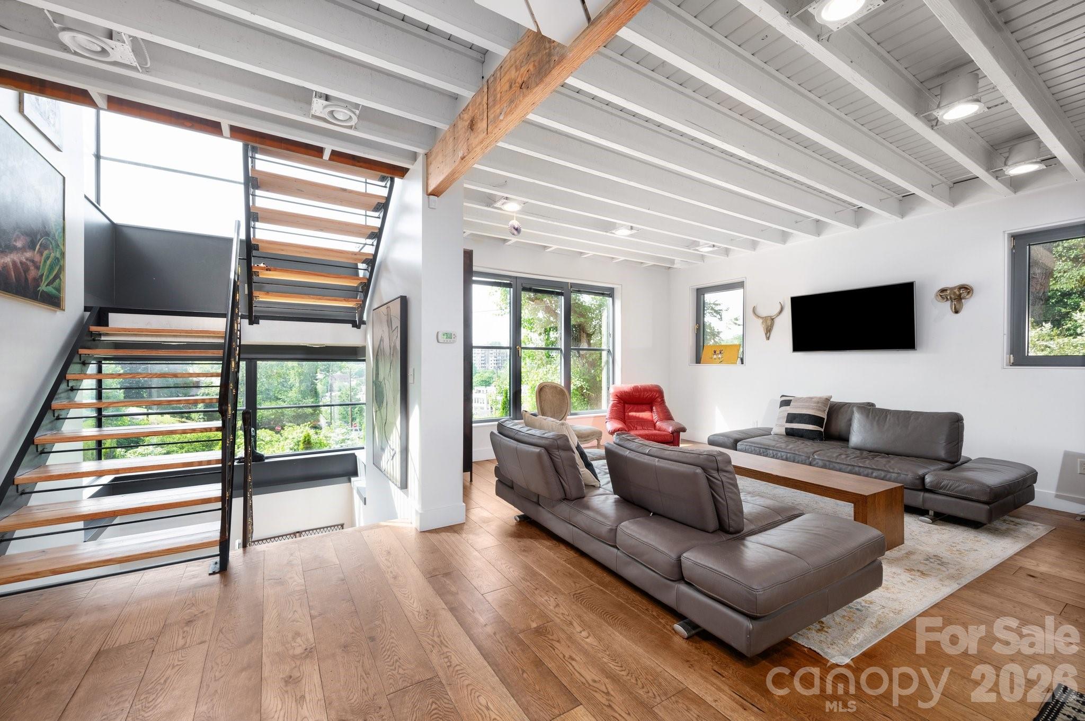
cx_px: 542
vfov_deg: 81.1
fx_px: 422
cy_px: 360
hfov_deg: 104.3
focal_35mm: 14
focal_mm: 14
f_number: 8
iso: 250
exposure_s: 1/80
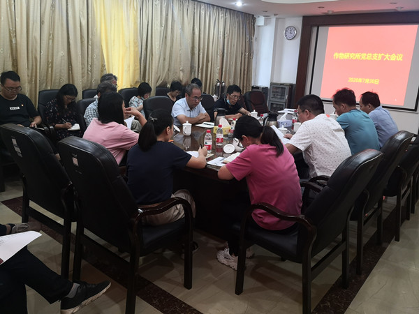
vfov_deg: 51.4
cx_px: 210
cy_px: 157
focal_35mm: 27
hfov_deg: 65.3
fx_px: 327
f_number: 1.6
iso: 125
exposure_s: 1/33.3
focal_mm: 3.95
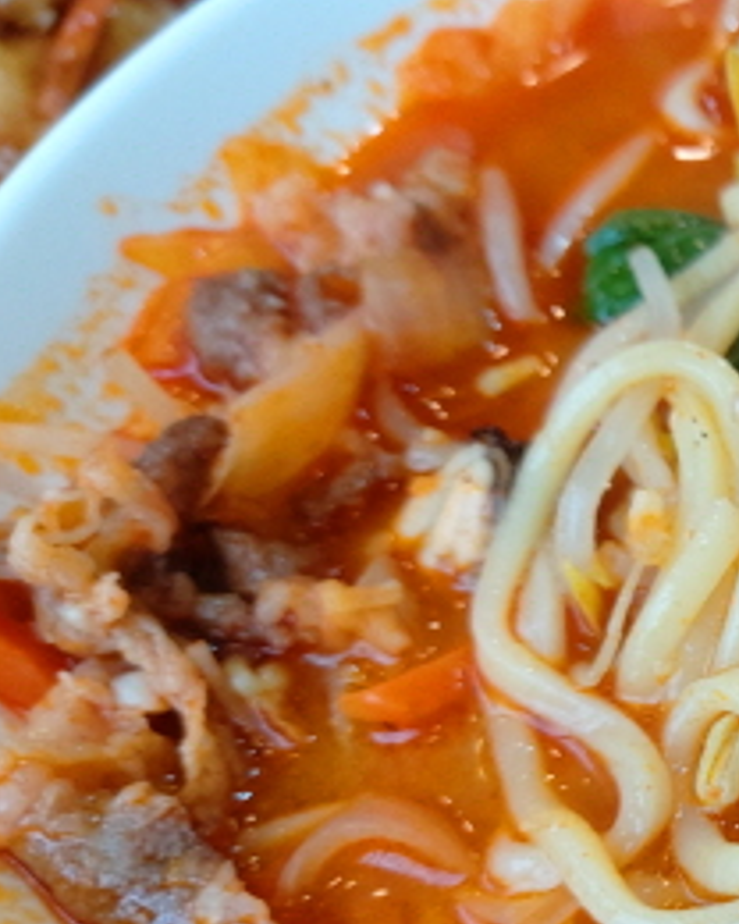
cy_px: 629
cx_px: 1041
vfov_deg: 31.2
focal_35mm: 60
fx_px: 1640
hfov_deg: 22.0
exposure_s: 1/60
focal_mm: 4.58
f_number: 2
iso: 64
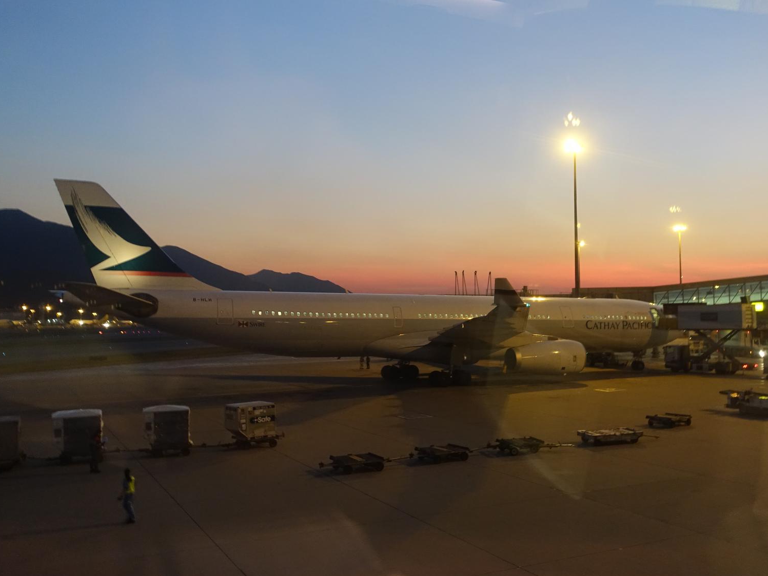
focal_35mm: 37
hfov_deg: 49.9
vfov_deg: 38.7
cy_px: 274
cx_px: 448
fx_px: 821
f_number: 2.8
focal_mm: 11.69
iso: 1000
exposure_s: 1/25
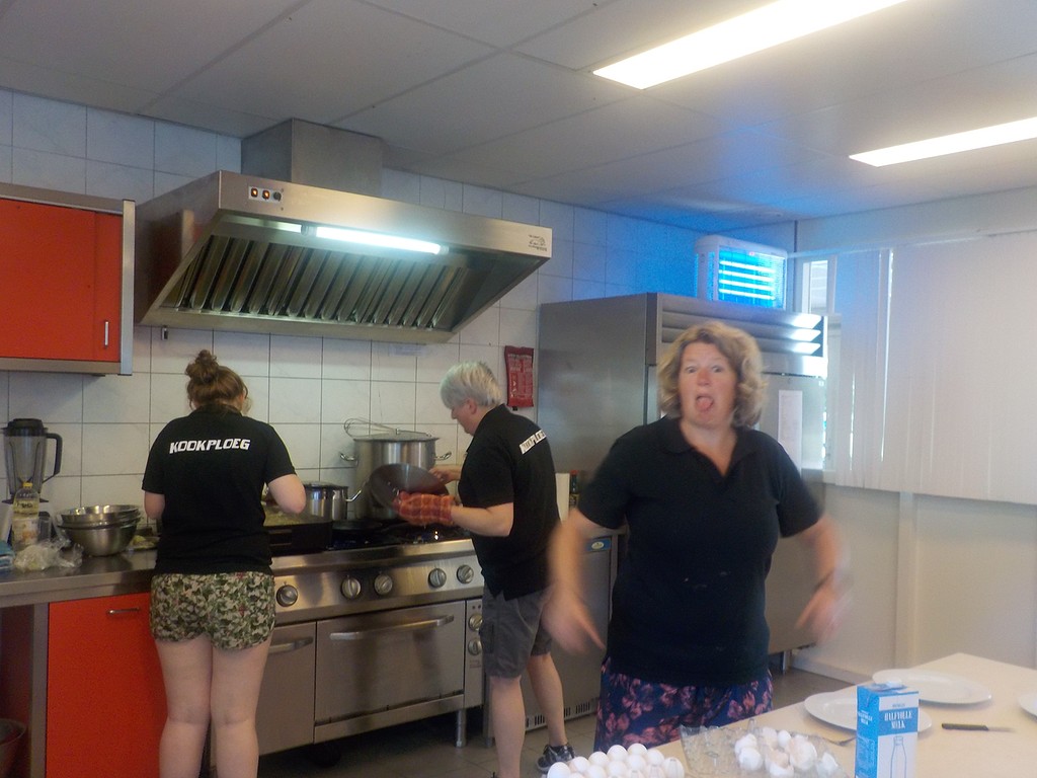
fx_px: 899
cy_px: 389
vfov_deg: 46.8
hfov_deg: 60.0
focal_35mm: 30
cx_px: 518
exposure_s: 1/30
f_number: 3.3
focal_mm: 4.1
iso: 220
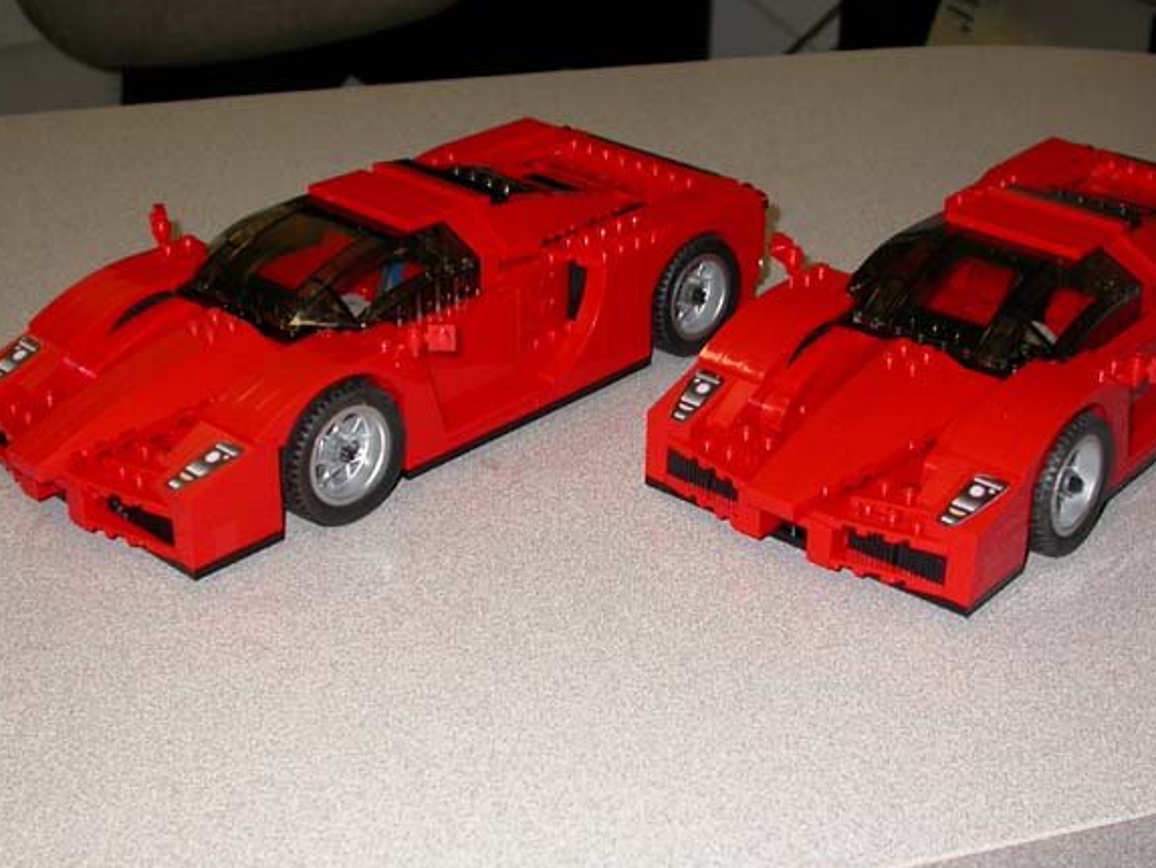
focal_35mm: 55
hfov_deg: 34.9
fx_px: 1837
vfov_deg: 26.6
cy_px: 415
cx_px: 648
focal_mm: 9.5
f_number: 2.8
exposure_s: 1/60
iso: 100
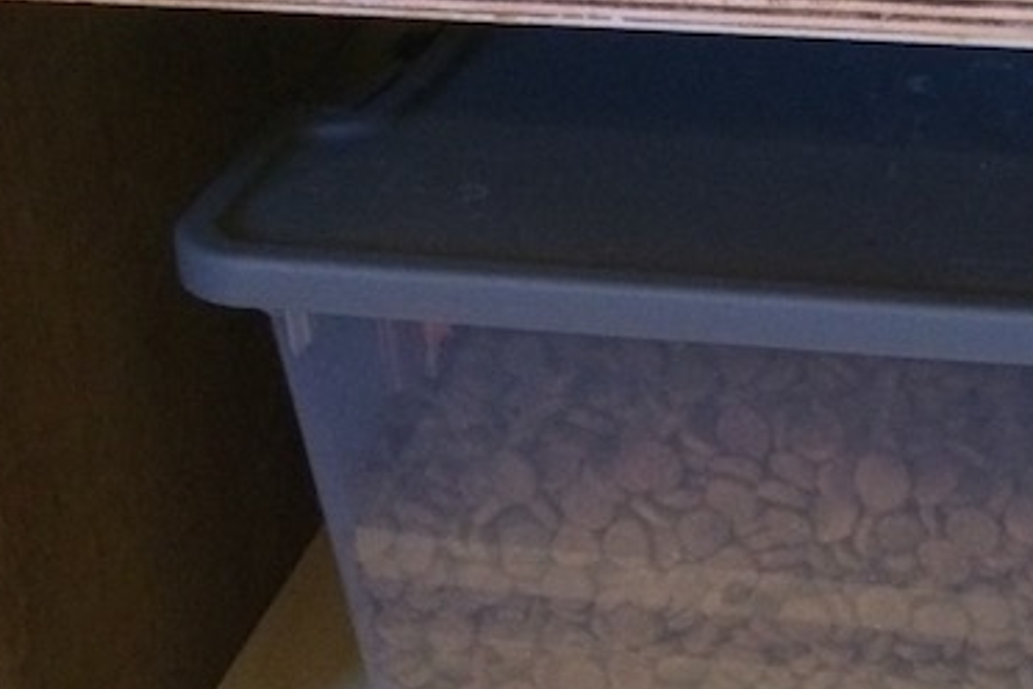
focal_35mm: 83
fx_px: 2381
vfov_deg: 16.5
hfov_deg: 23.5
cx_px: 1025
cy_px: 361
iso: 320
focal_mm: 4.15
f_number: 2.2
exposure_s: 1/20
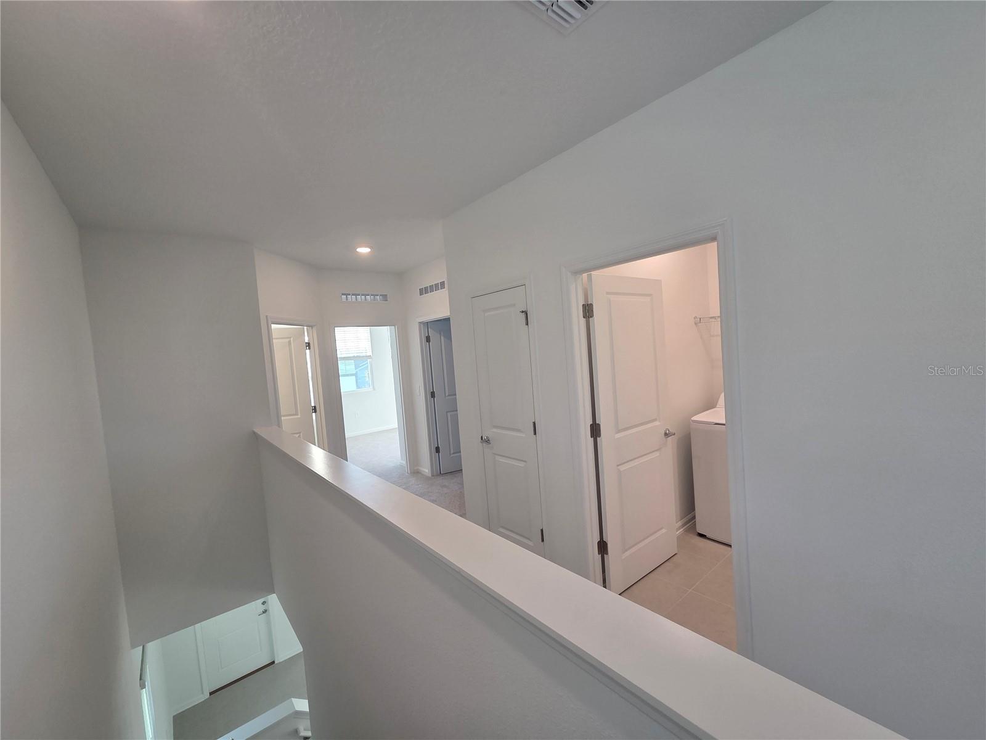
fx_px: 370
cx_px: 493
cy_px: 370
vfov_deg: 89.9
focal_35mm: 13
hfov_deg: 106.2
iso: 125
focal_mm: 2.2
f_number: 2.2
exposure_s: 1/120
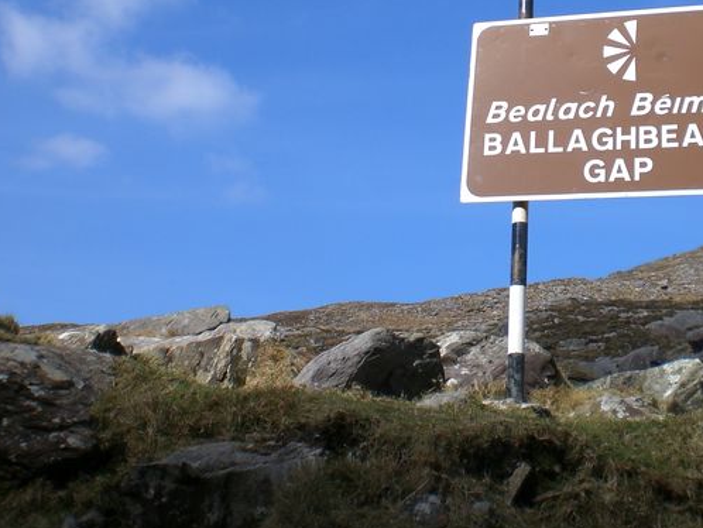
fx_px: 1239
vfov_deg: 23.8
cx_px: 551
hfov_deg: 31.0
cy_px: 147
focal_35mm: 61
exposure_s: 1/500
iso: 50
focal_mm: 6.3
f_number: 4.4
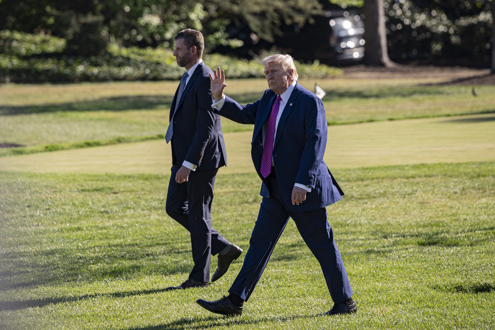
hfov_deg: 10.3
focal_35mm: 200
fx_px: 2750
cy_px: 165
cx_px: 248
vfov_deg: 6.9
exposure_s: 1/800
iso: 160
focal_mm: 200
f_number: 4
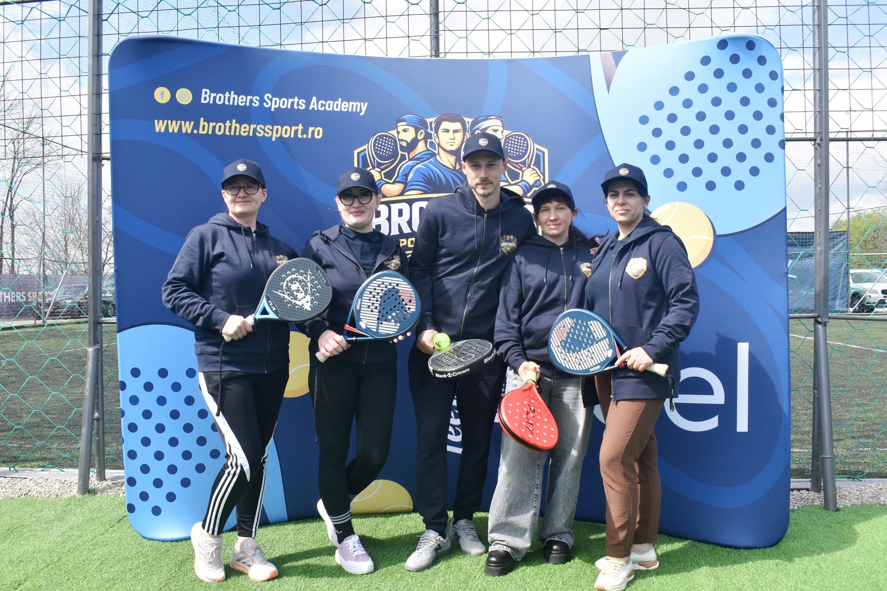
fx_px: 739
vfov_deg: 43.6
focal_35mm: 30
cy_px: 296
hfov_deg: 61.9
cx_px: 444
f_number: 8
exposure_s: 1/250
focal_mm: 20
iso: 140
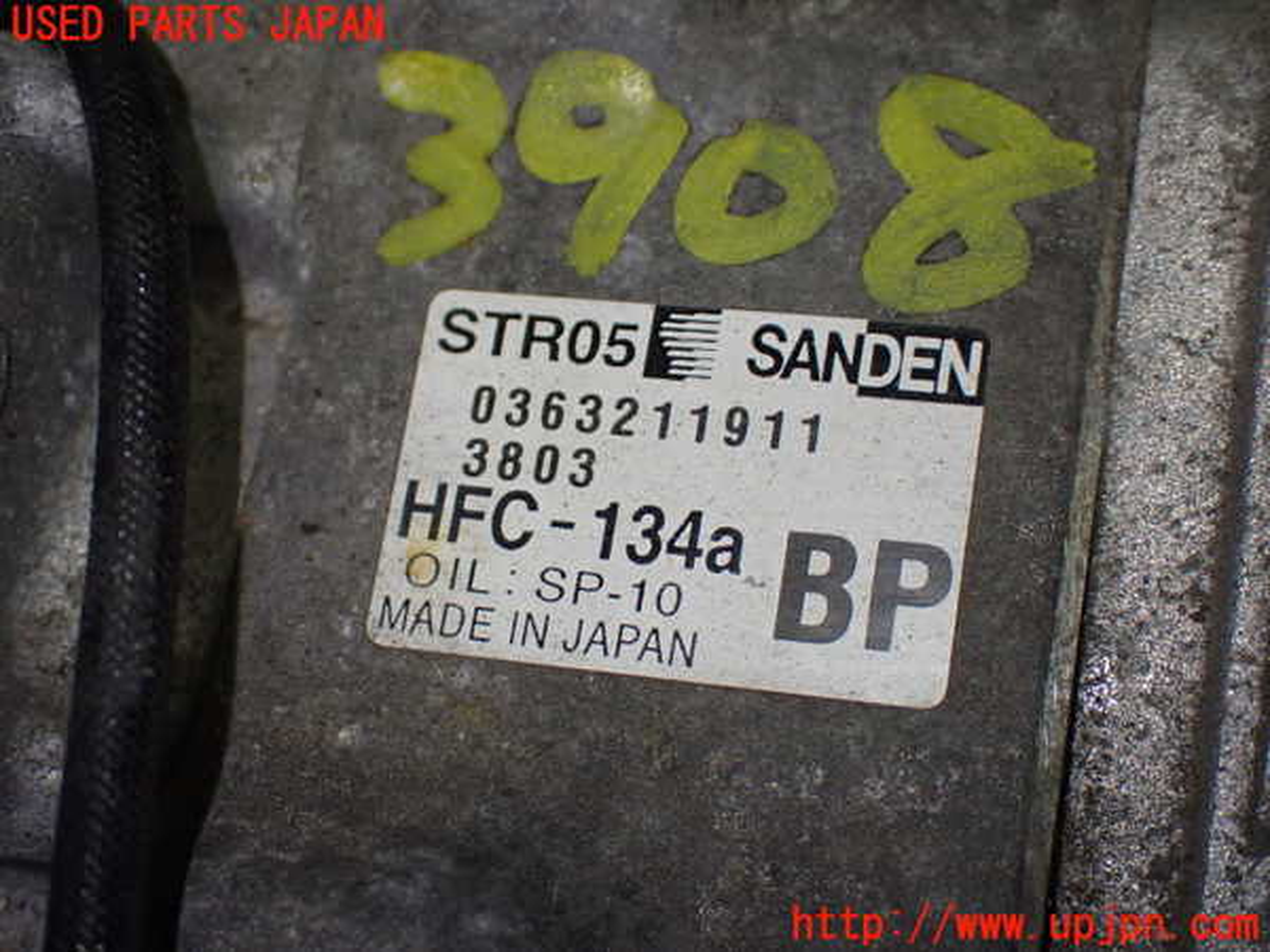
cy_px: 476
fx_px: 2128
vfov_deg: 25.2
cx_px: 635
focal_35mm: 58
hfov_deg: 33.2
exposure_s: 1/250
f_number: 3.5
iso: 400
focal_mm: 10.35
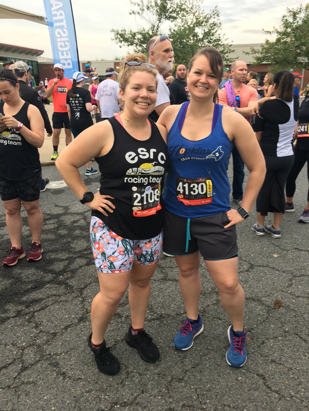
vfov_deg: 61.7
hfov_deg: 48.2
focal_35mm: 29
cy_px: 206
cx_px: 154
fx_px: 345
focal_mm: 4.15
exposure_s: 1/60
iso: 25
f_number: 2.2
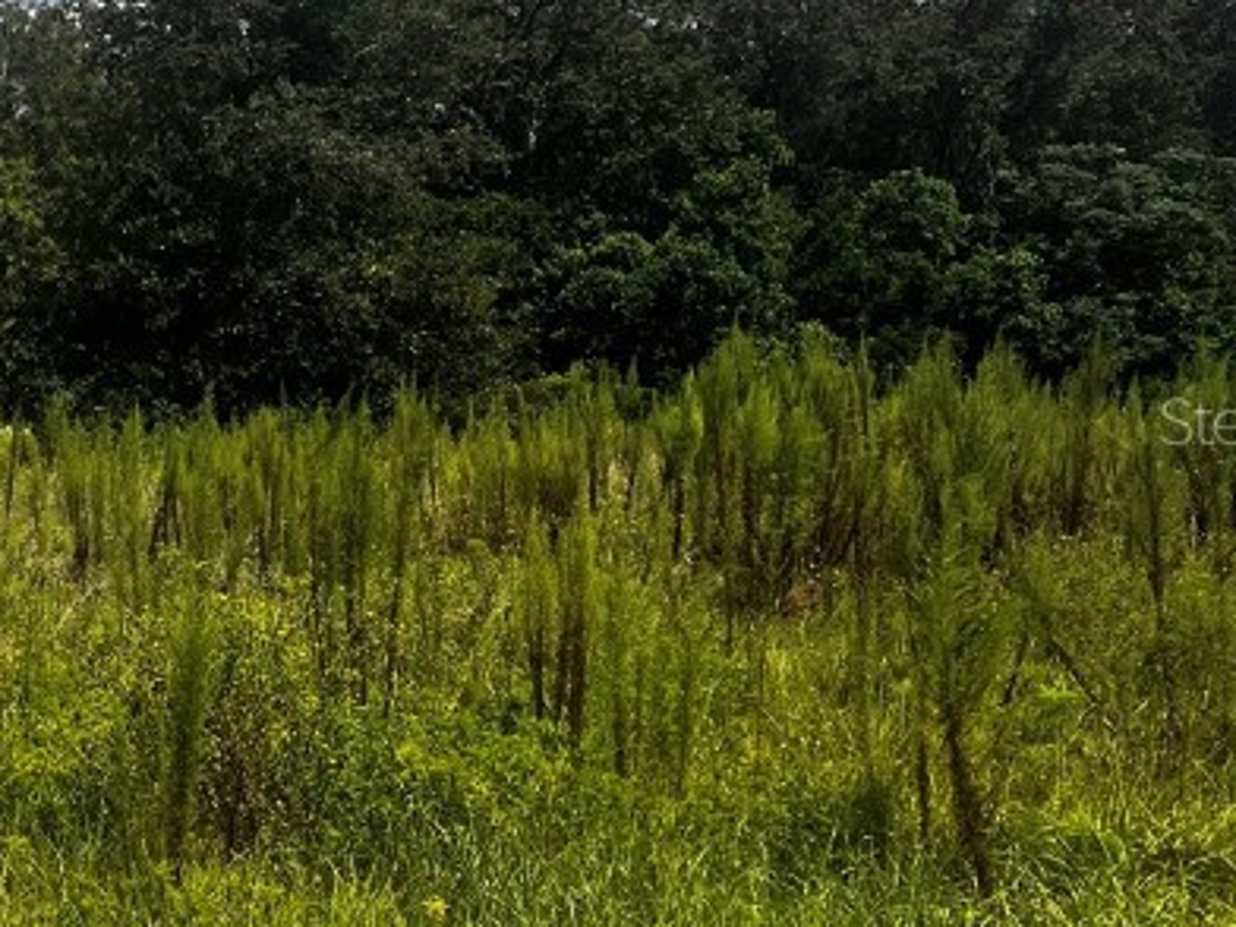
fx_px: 2428
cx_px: -158
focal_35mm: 68
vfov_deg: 21.6
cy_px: 419
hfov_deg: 26.1
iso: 50
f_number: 1.5
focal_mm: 5.7
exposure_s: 1/6211
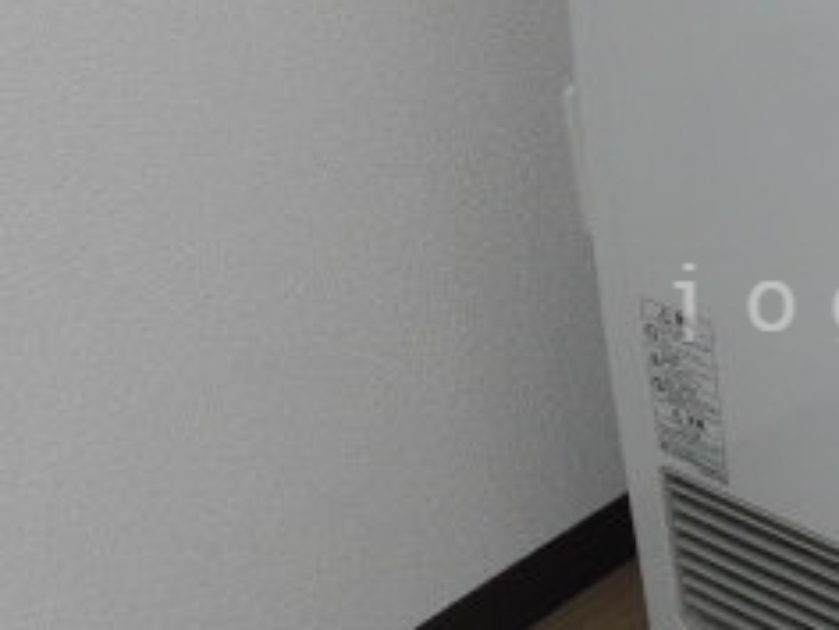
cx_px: 910
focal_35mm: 65
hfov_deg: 27.4
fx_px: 1575
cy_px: 299
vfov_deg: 22.6
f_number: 3.1
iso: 200
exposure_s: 1/60
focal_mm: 4.3
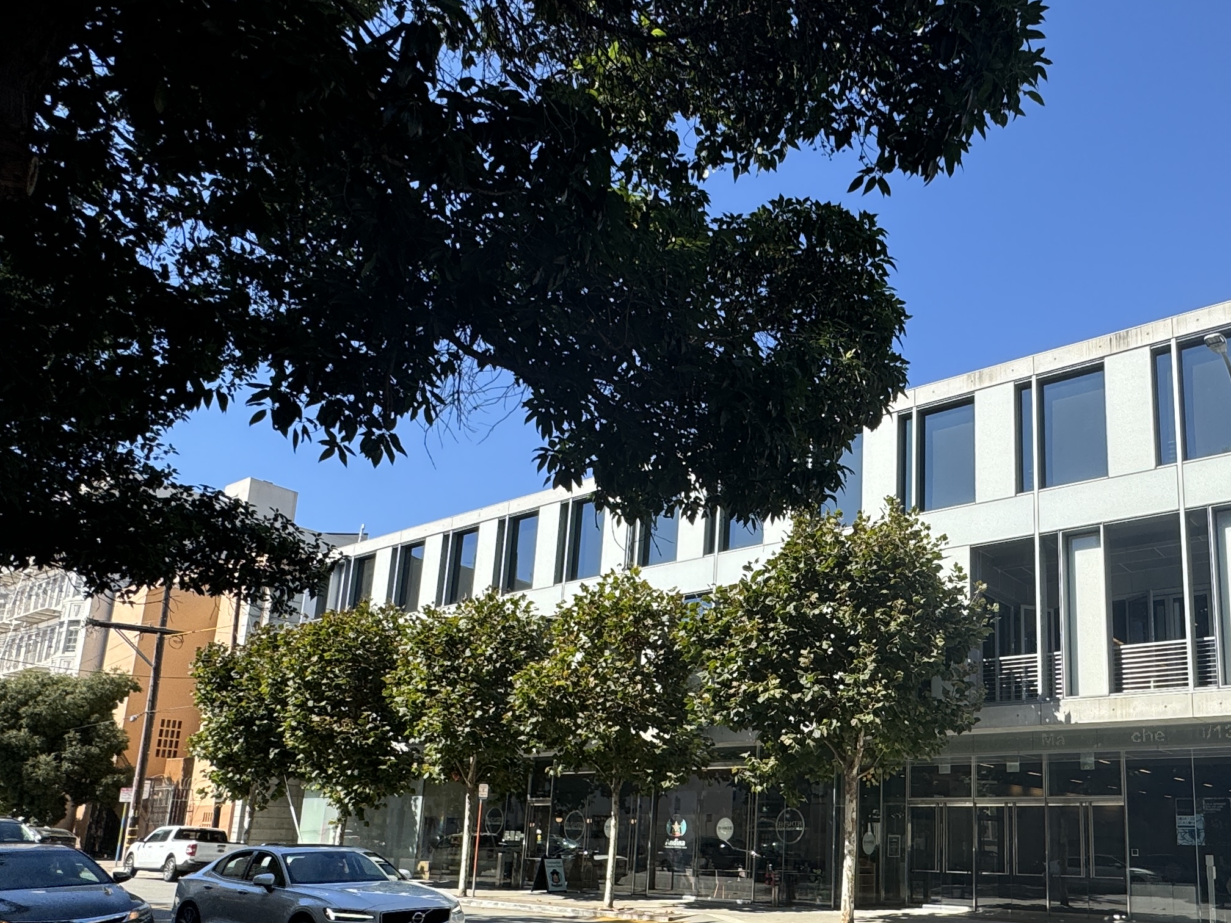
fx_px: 996
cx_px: 855
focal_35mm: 28
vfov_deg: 48.6
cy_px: 637
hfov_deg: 61.3
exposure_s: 1/1063
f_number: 2.2
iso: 40
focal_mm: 2.22
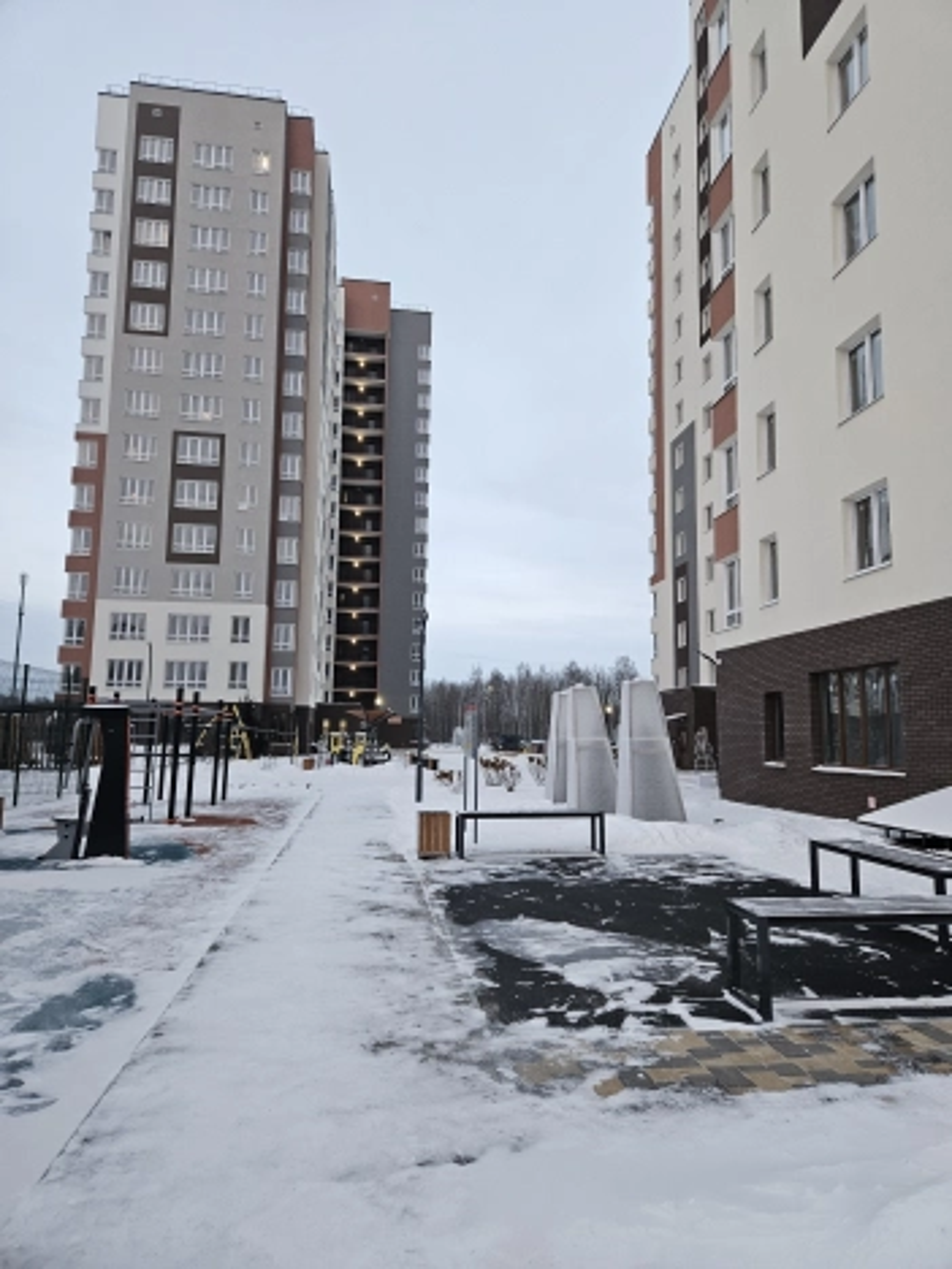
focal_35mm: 23
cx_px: 476
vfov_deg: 73.9
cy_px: 634
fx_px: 843
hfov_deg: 58.9
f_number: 1.8
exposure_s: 1/180
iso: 160
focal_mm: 5.4
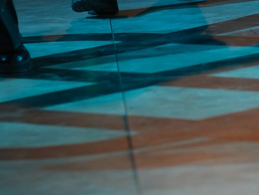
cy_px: -357
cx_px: 172
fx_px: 3099
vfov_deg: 3.5
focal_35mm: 414
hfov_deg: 4.8
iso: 800
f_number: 2.2
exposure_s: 1/400
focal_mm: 85
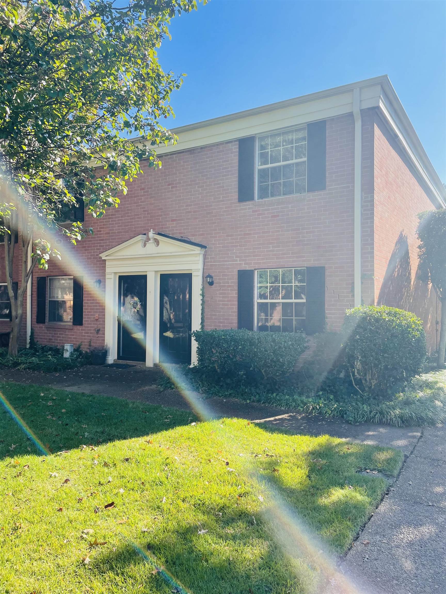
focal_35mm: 26
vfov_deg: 67.3
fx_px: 447
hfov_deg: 53.1
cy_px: 297
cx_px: 223
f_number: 1.6
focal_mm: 4.2
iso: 32
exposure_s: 1/1335
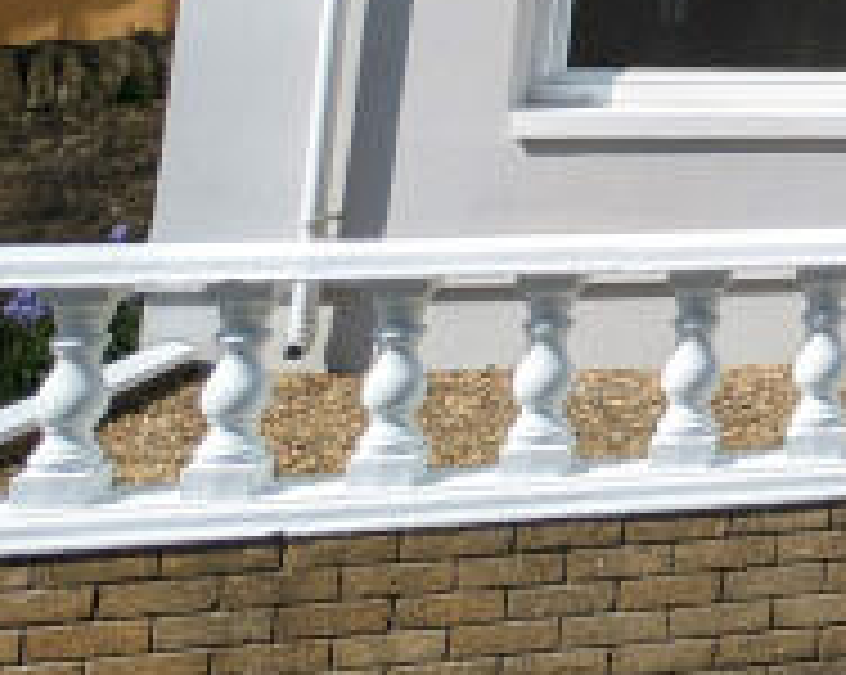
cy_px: -169
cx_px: 1611
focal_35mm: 64
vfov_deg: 21.8
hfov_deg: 19.6
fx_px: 1601
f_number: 1.95
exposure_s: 1/2203
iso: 37
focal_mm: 2.23
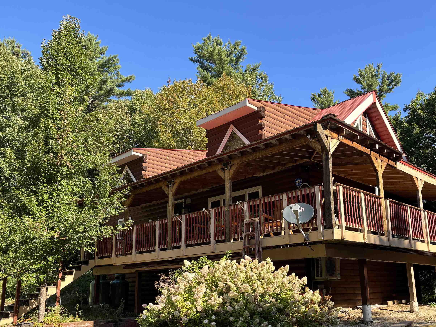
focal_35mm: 33
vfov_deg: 42.6
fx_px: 416
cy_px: 204
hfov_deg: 55.1
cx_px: 252
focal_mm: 5.96
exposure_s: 1/769
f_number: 1.6
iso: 50
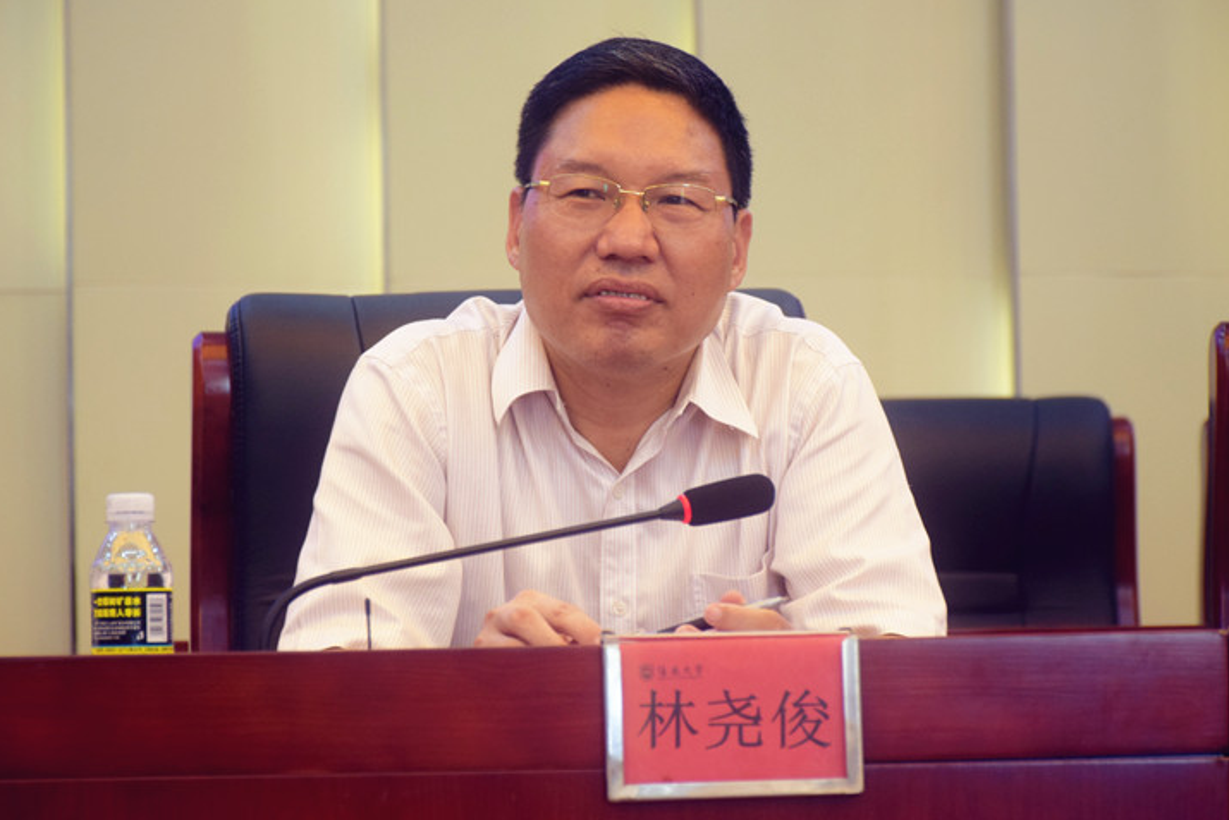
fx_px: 4867
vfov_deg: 9.6
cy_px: 384
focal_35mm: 143
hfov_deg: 14.4
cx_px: 612
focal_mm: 85
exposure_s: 1/60
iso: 900
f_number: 5.3
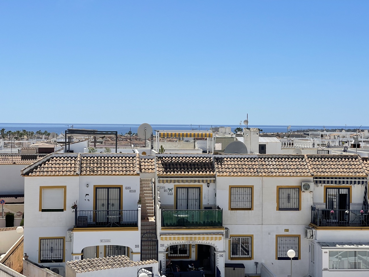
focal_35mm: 64
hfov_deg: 30.3
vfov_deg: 22.9
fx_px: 682
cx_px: 184
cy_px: 138
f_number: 2.2
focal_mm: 7.5
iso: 20
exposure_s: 1/2481
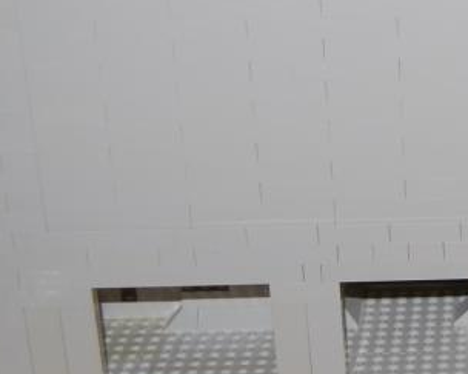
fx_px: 1579
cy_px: 79
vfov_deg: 13.5
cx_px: 677
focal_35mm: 114
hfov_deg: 15.7
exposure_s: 1/125
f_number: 4
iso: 100
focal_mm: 24
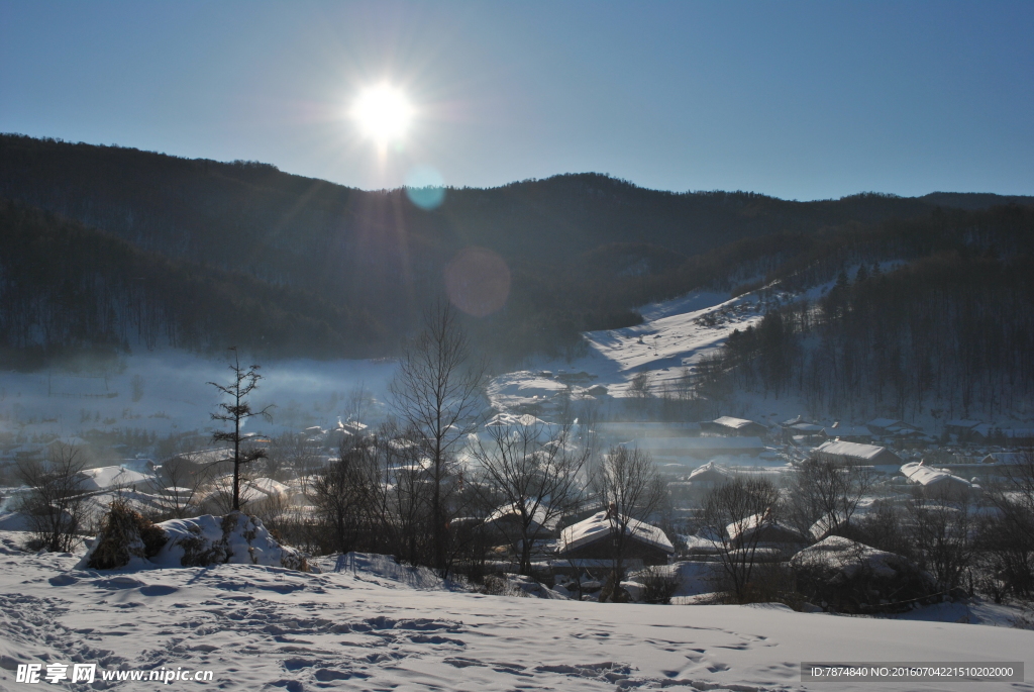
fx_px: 1035
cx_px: 517
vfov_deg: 37.0
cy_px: 346
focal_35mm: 36
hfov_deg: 53.1
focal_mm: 24
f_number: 8
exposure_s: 1/2000
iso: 100
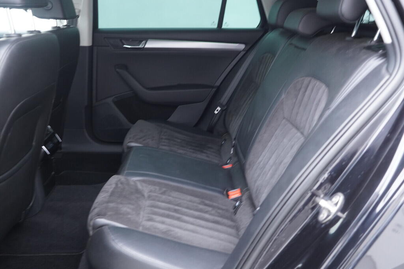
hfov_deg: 53.1
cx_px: 202
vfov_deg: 36.9
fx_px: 404
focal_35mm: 36
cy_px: 134
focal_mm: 24
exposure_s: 1/40
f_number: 2.8
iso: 800
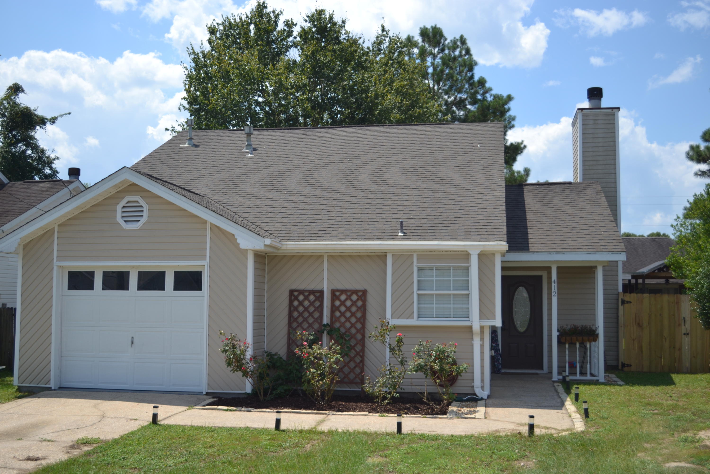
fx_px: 769
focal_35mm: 39
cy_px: 237
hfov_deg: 49.6
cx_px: 355
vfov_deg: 34.2
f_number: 4.2
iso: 100
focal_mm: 26
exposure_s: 1/800
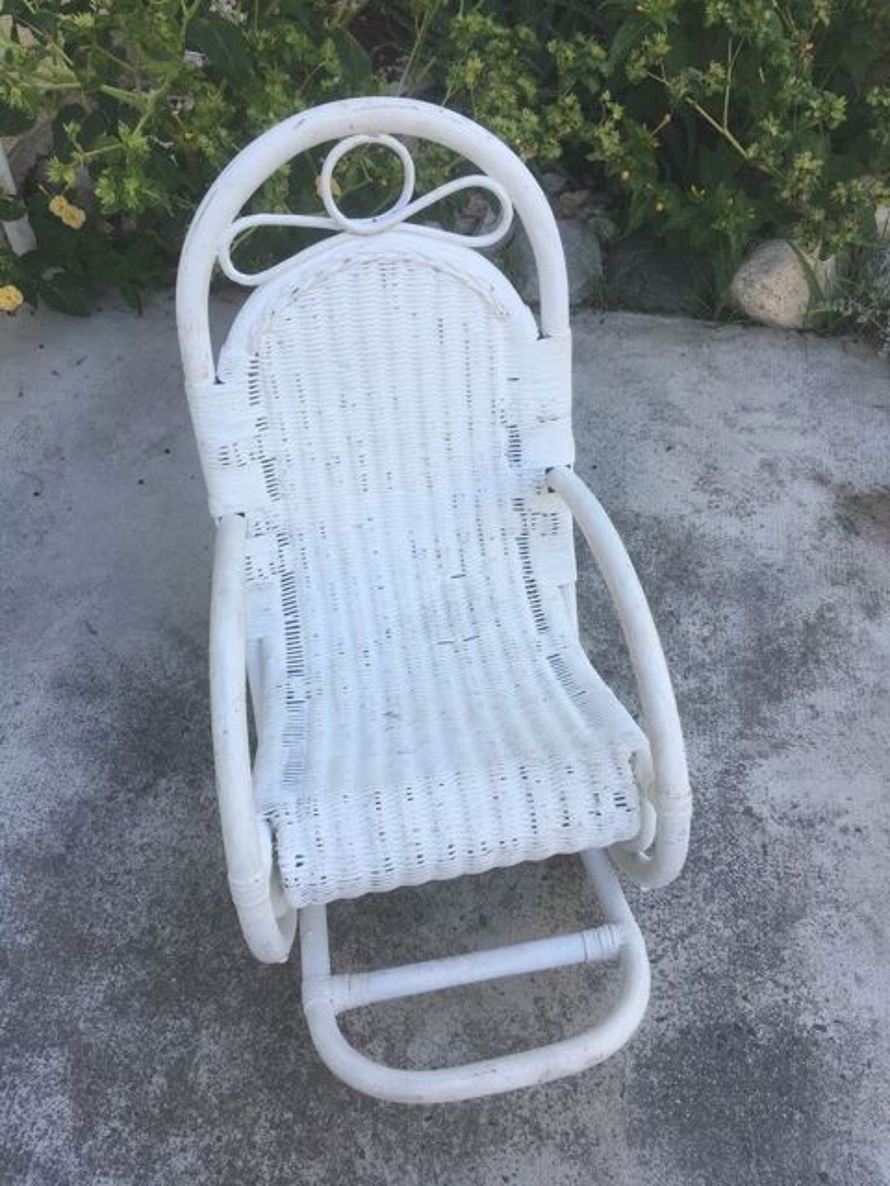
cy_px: 593
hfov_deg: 48.2
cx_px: 445
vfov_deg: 61.7
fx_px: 994
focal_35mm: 29
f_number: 2.2
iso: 25
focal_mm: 4.15
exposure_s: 1/100
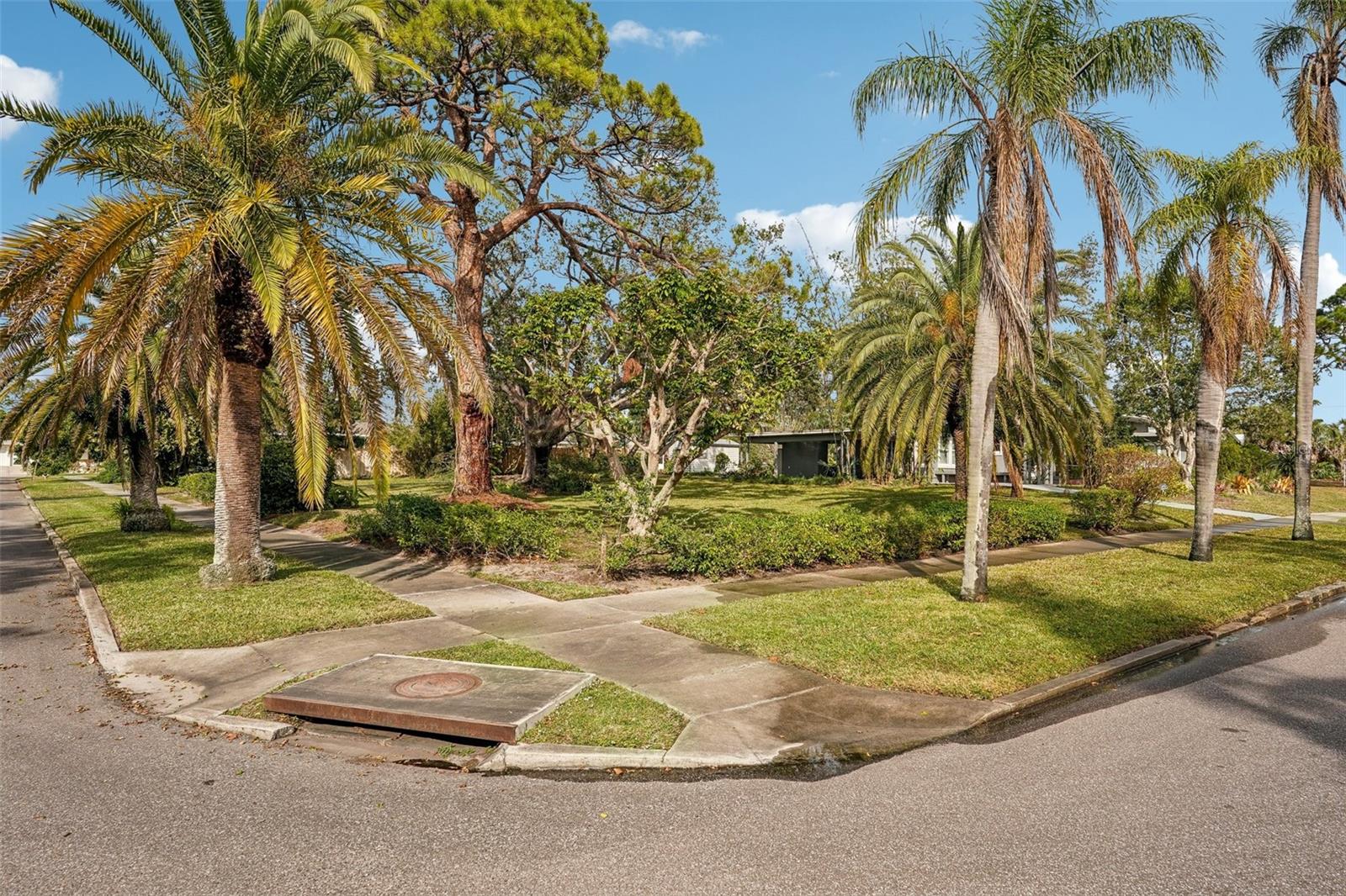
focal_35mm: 22
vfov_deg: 58.3
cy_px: 448
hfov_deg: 79.9
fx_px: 804
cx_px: 673
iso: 400
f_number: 8
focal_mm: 21.5
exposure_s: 1/640
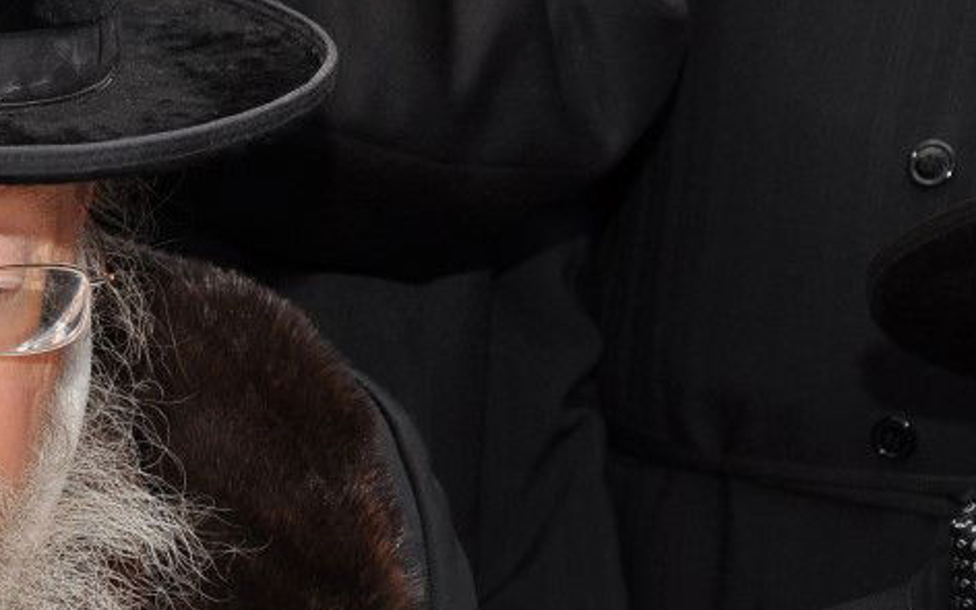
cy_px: 575
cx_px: -72
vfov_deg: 7.8
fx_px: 4475
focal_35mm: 168
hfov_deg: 12.3
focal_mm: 45
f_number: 4.8
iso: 400
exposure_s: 1/60
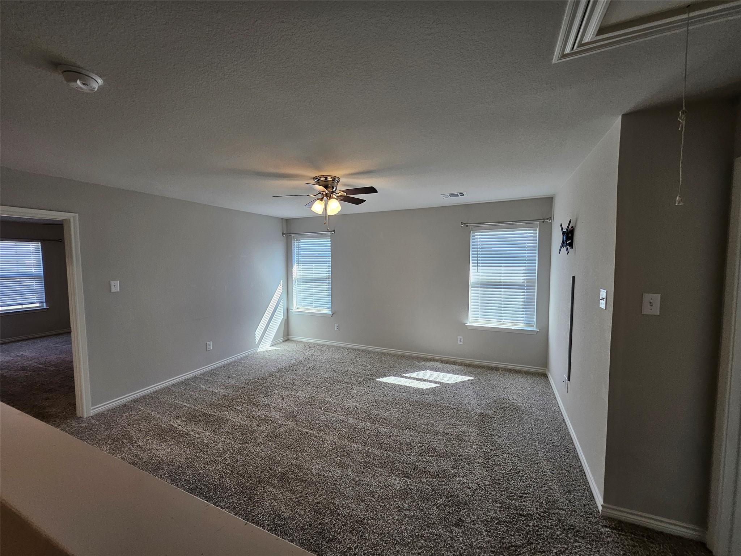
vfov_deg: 89.9
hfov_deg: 106.2
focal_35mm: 13
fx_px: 278
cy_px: 278
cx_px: 370
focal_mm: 1.7
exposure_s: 1/60
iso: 64
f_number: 2.2
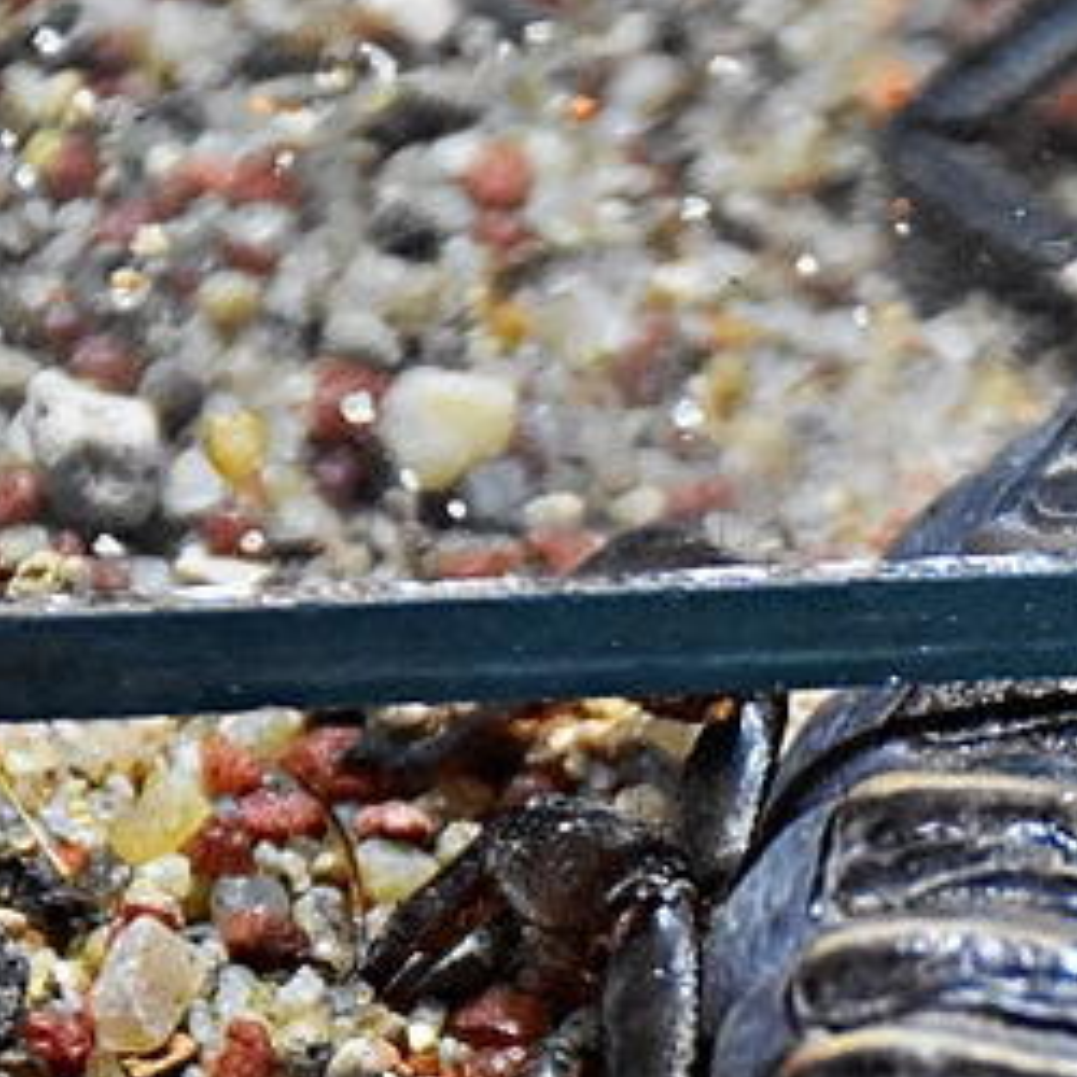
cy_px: 1083
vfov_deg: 3.7
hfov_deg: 3.7
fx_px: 16544
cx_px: 1060
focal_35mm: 470
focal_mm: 90
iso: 3200
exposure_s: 1/125
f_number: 5.3
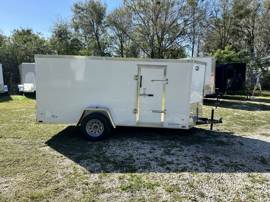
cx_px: 135
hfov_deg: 71.6
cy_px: 101
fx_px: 187
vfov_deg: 56.8
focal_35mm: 24
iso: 80
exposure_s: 1/2809
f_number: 1.78
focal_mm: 6.86
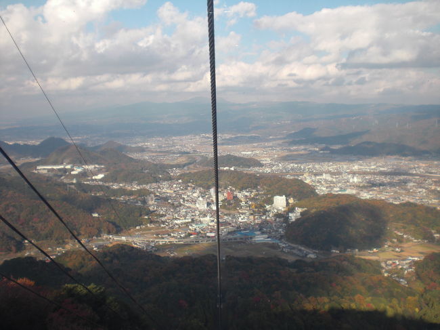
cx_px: 220
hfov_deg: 49.0
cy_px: 165
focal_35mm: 38
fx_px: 483
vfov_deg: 37.7
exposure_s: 1/320
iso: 64
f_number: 3.1
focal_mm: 6.3
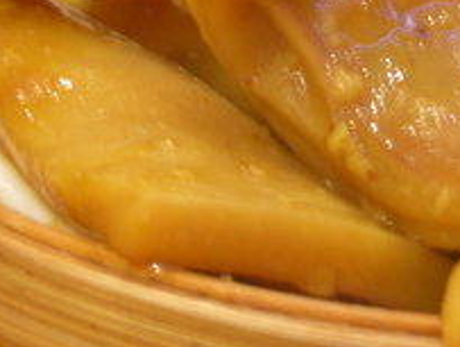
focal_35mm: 180
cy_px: 29
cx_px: 478
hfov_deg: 10.9
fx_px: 2396
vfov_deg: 8.2
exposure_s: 1/4
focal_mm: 10.1
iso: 111
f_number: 4
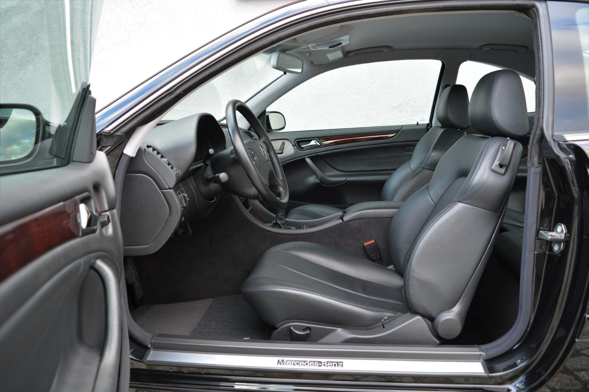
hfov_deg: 67.4
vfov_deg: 47.9
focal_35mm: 27
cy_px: 196
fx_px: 442
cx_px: 294
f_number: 4
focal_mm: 18
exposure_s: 1/60
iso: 400
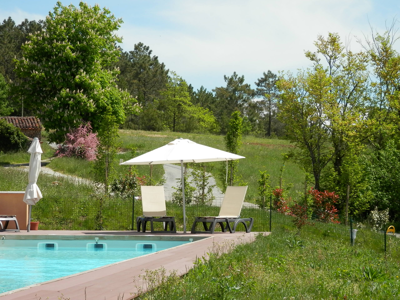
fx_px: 1225
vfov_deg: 14.0
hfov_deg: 18.5
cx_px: 200
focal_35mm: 106
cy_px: 150
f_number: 5
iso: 80
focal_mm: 19
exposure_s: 1/400
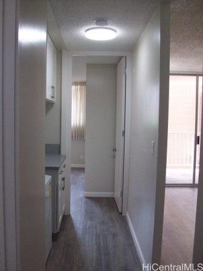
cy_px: 136
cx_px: 102
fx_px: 266
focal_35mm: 34
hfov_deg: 41.8
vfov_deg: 54.0
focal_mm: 5.7
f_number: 2.8
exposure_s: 1/128
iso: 266
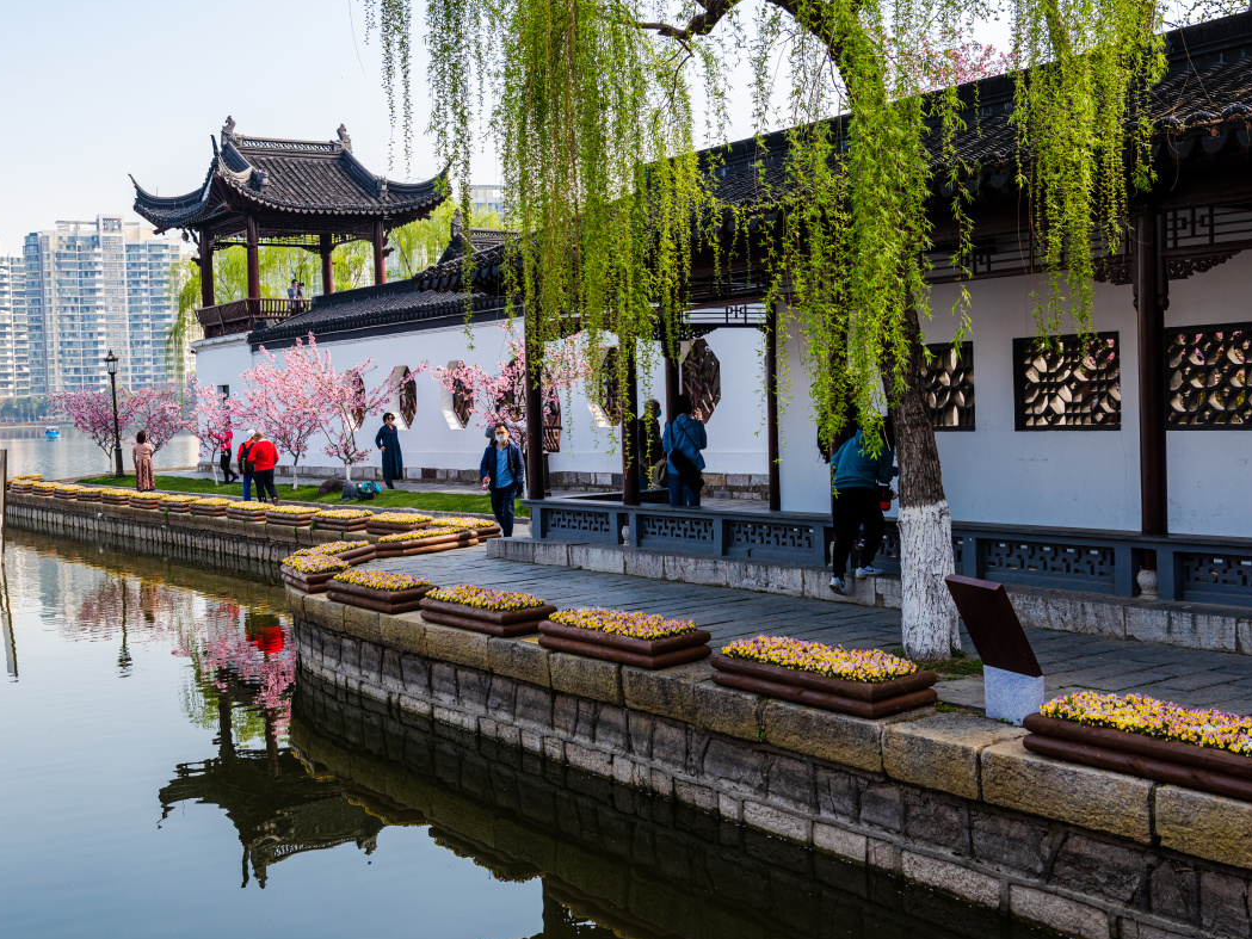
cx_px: 647
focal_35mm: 44
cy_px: 471
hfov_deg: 42.9
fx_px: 1592
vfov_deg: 32.9
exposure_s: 1/250
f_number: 8
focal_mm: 40
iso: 200
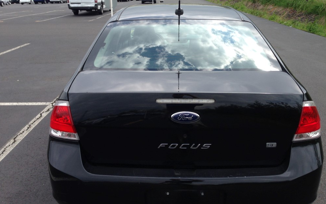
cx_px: 166
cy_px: 92
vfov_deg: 35.3
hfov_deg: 54.0
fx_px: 320
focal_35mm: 36
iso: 50
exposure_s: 1/763
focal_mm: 4.12
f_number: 2.4
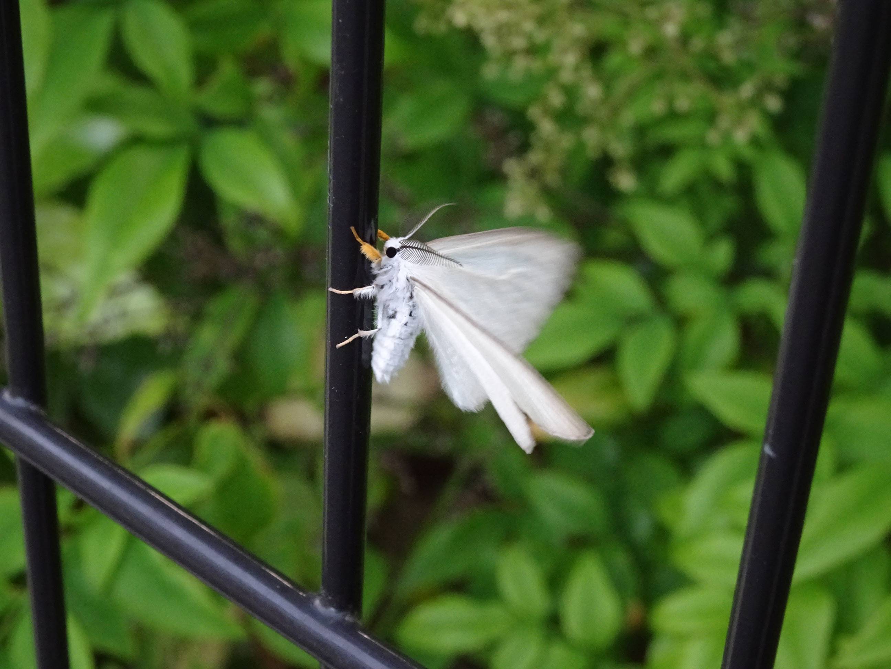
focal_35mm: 88
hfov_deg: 22.3
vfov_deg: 16.8
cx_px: 446
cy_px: 334
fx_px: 2265
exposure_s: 1/100
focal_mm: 15
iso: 640
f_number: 5
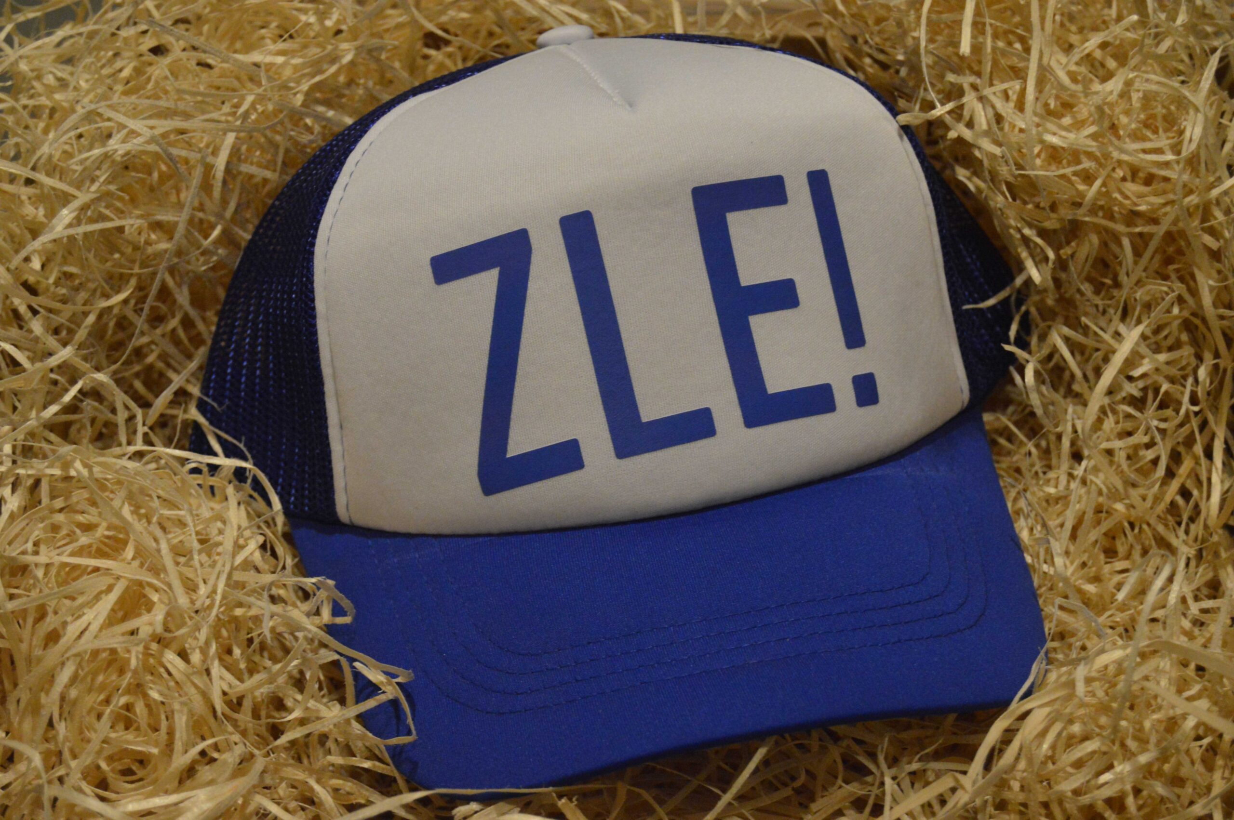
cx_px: 617
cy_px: 410
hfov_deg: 24.6
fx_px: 2825
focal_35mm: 82
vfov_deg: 16.5
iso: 3200
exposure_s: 1/100
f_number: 5.6
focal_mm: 55
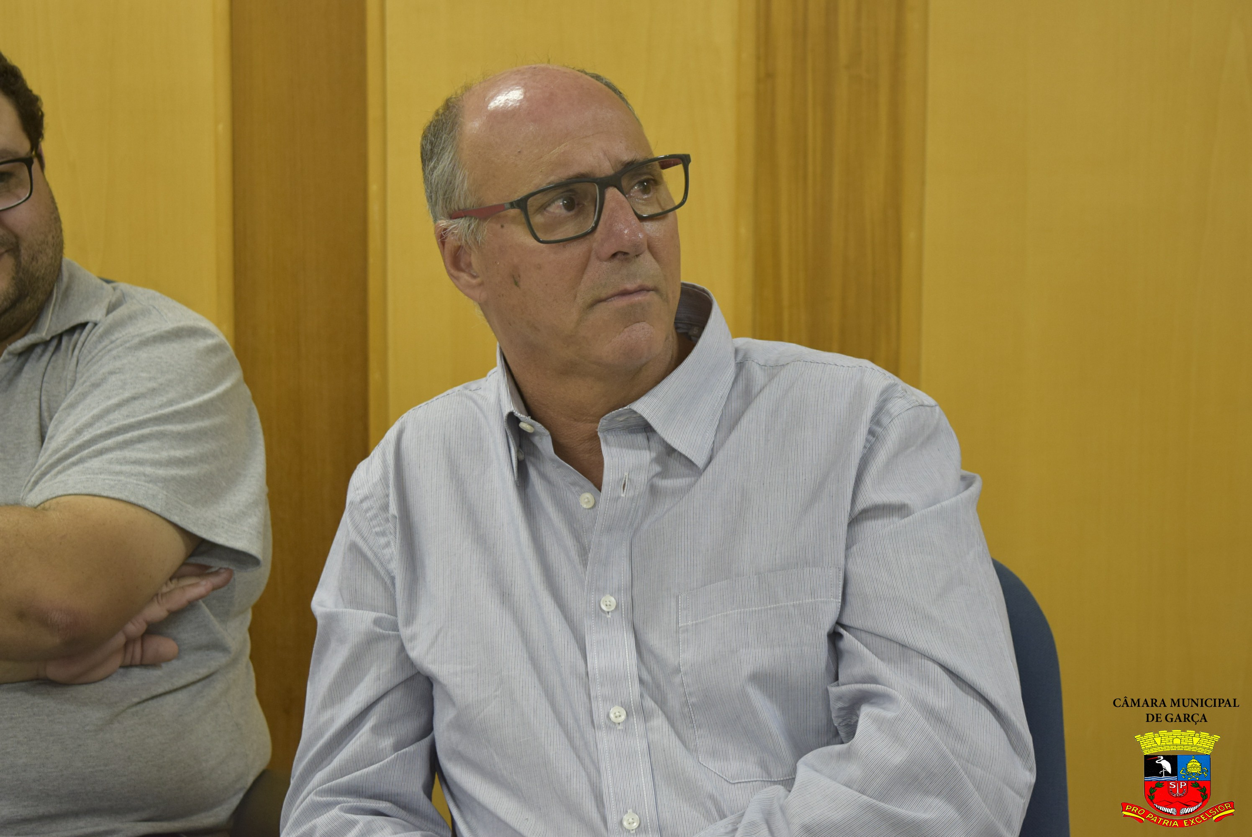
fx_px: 2506
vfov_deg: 19.0
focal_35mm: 72
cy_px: 418
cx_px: 626
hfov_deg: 28.1
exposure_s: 1/60
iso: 900
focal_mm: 48
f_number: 5.3
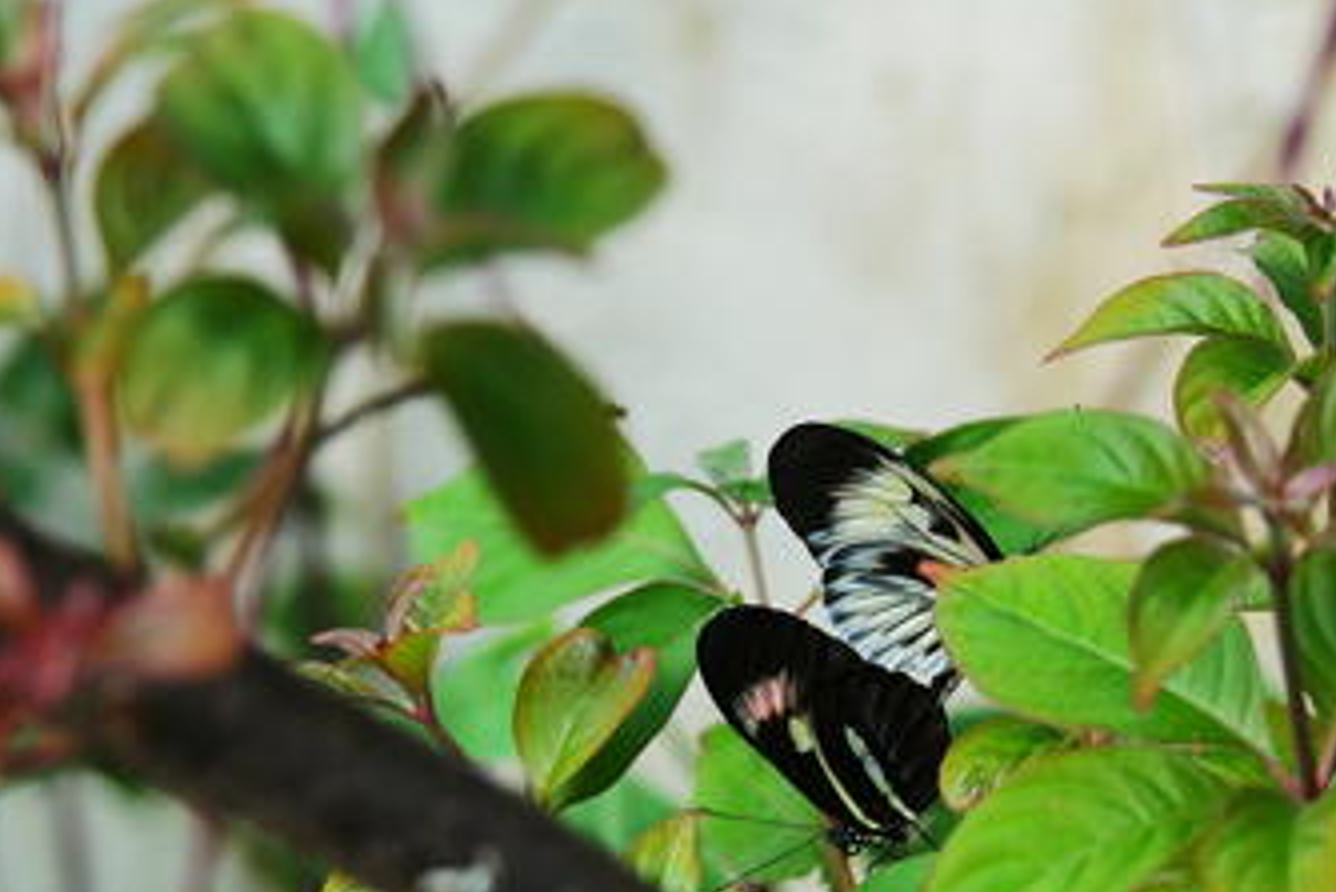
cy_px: 600
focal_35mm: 210
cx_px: 876
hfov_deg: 9.8
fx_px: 7796
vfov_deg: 6.5
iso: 640
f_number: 5.5
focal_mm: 75
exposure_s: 1/160
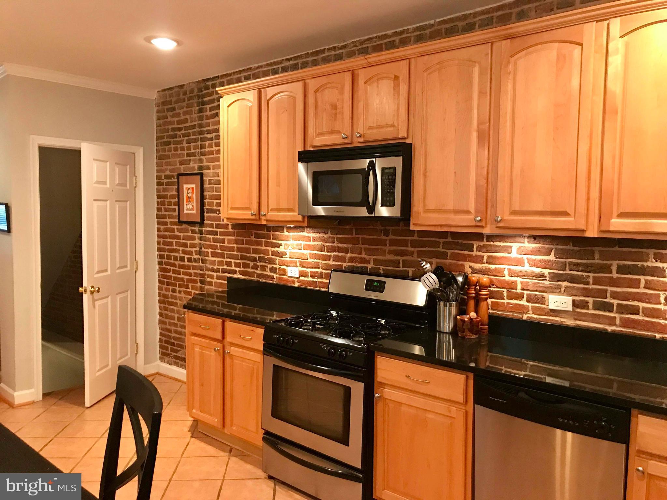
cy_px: 250
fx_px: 540
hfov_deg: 63.4
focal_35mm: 28
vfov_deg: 49.7
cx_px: 334
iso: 100
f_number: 1.8
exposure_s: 1/15
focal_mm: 3.99
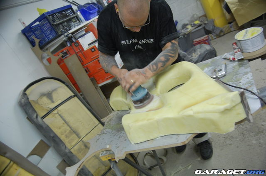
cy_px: 88
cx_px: 133
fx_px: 199
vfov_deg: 47.7
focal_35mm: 27
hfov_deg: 67.5
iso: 800
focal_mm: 18
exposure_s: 1/15
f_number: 3.5
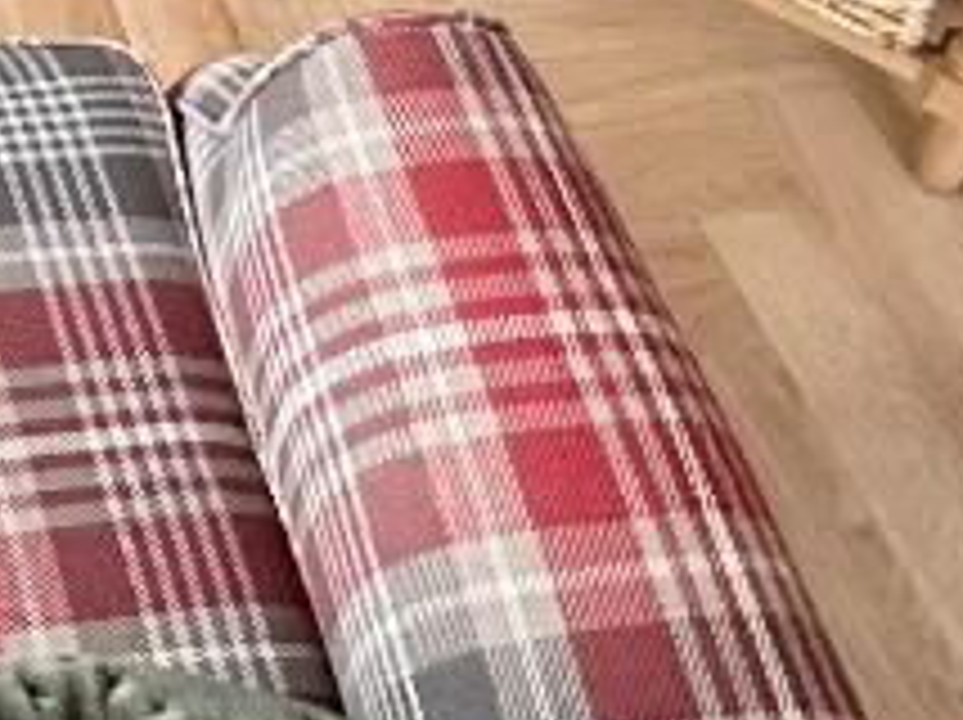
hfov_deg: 24.3
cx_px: -374
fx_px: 1862
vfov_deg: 15.4
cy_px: -873
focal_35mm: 67
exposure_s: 1/50
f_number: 2.2
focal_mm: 2.22
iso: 320
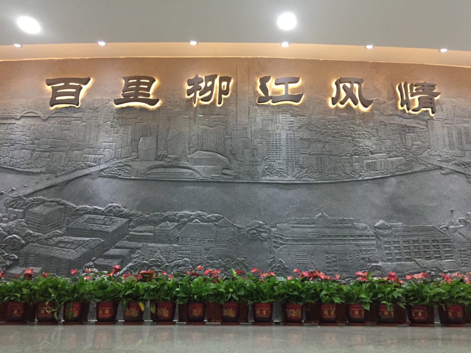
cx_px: 236
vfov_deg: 48.2
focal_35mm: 29
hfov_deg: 61.7
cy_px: 176
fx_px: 395
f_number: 2.2
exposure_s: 1/33
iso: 250
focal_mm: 4.15
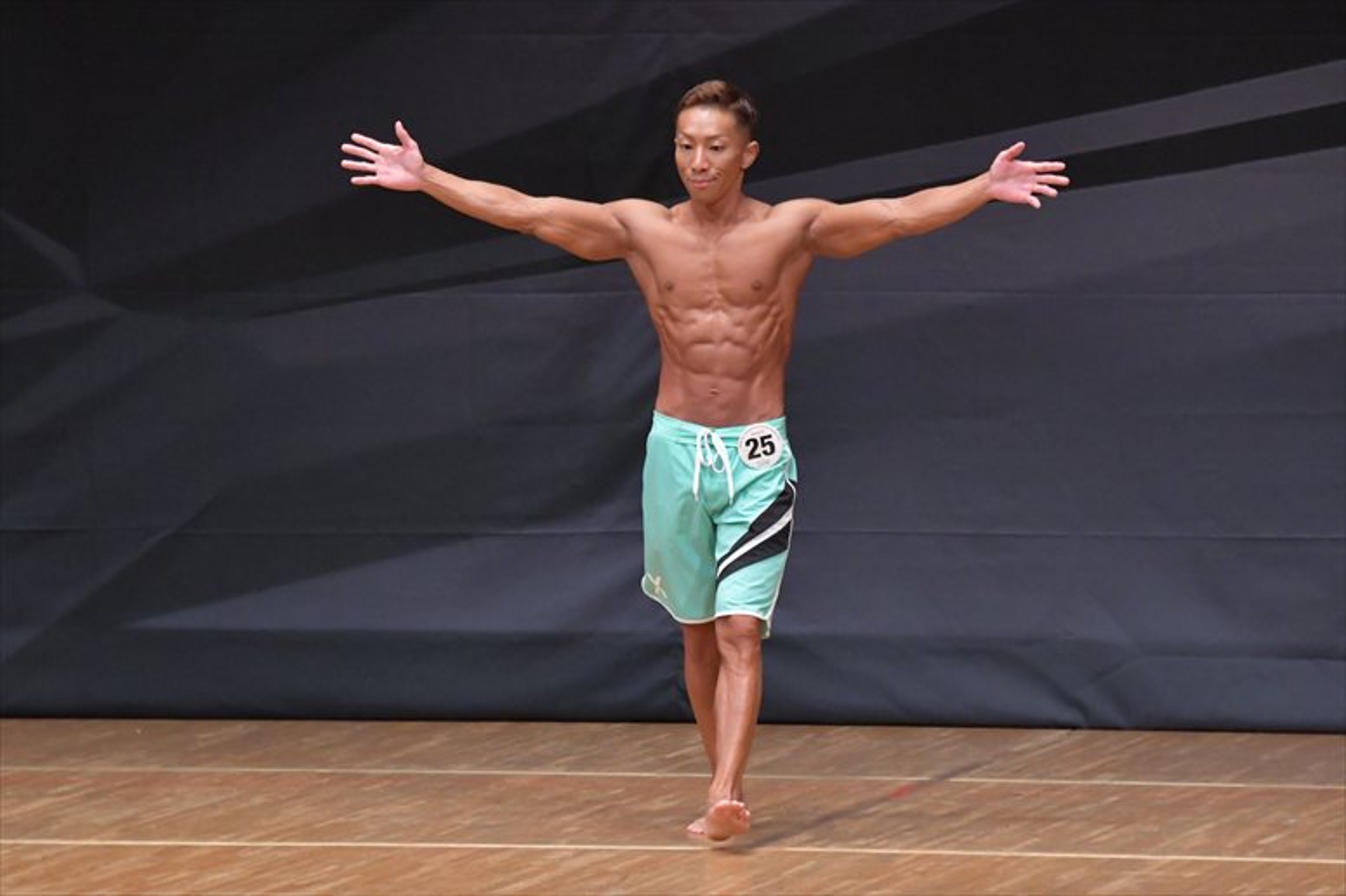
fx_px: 11772
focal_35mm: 315
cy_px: 448
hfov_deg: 6.5
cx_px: 673
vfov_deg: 4.4
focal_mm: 210
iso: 6400
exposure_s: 1/400
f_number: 5.6
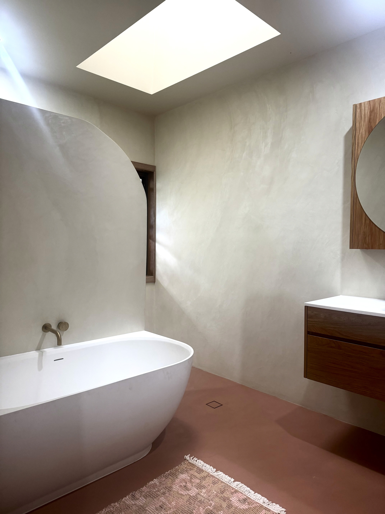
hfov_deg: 56.8
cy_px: 257
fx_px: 356
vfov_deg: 71.6
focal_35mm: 24
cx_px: 192
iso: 200
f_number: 1.78
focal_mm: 6.76
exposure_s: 1/100
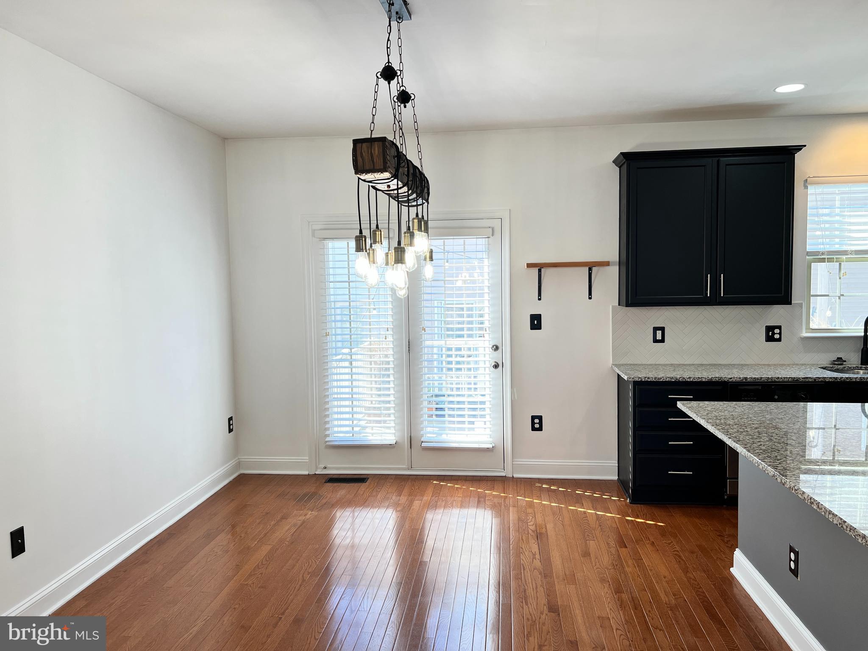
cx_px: 434
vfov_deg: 53.1
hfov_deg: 67.3
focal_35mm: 26
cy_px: 326
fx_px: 652
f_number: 1.5
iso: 40
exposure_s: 1/125
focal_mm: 5.7
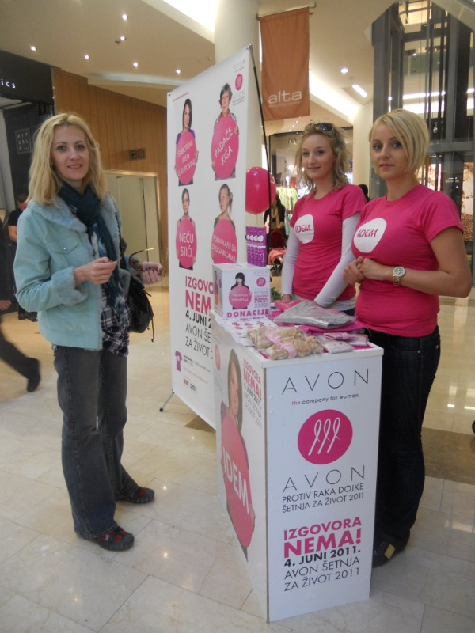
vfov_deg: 65.3
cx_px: 238
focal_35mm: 27
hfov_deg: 51.4
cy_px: 316
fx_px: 494
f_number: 3.2
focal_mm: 4.9
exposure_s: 1/30
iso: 125
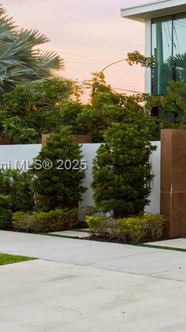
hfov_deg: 14.6
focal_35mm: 65
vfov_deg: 32.4
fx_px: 570
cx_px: 395
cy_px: 166
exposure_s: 1/50
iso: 320
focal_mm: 20
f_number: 8
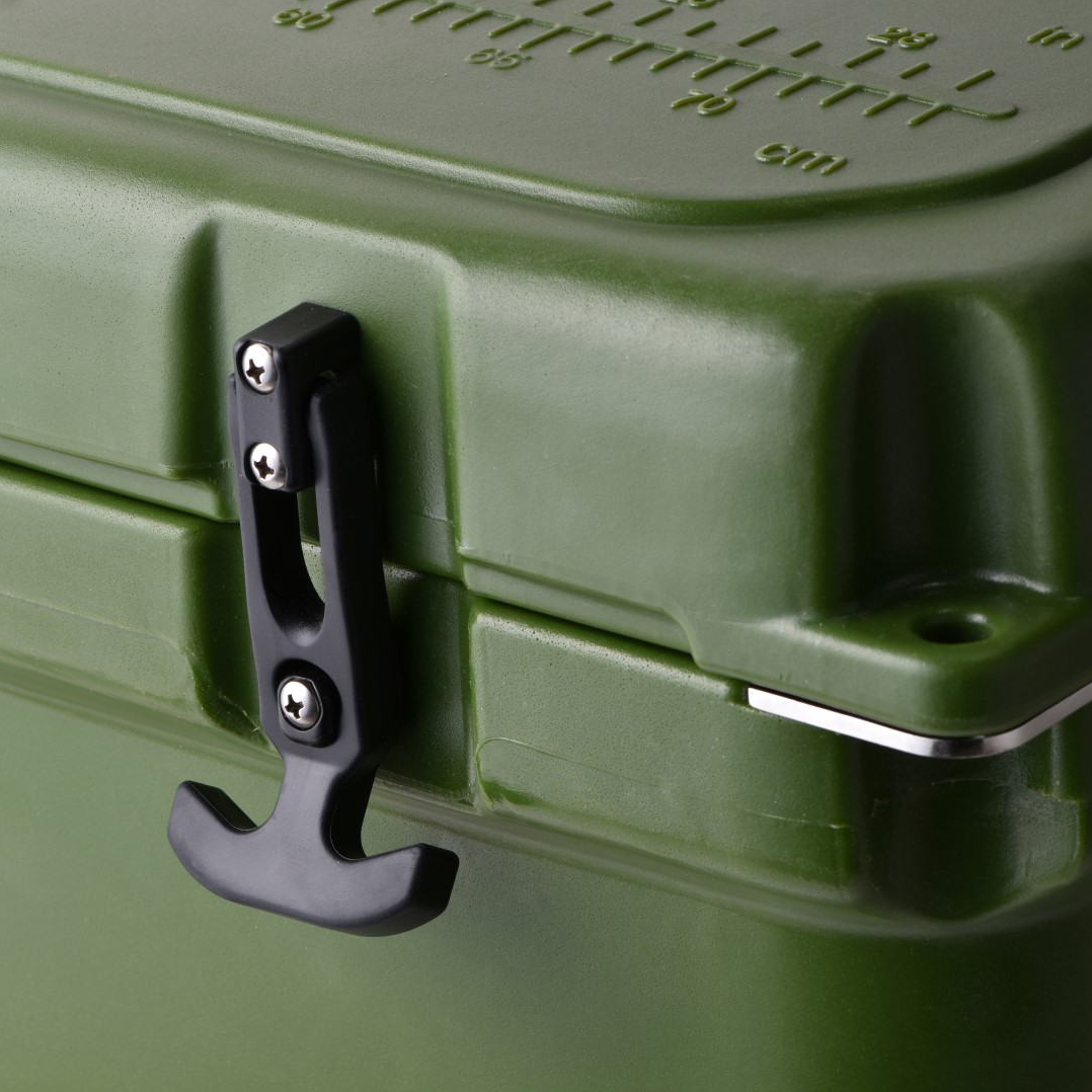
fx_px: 4783
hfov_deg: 13.0
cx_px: 446
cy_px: 546
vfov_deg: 13.0
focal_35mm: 134
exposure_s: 1/25
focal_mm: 105
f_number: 14
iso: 100
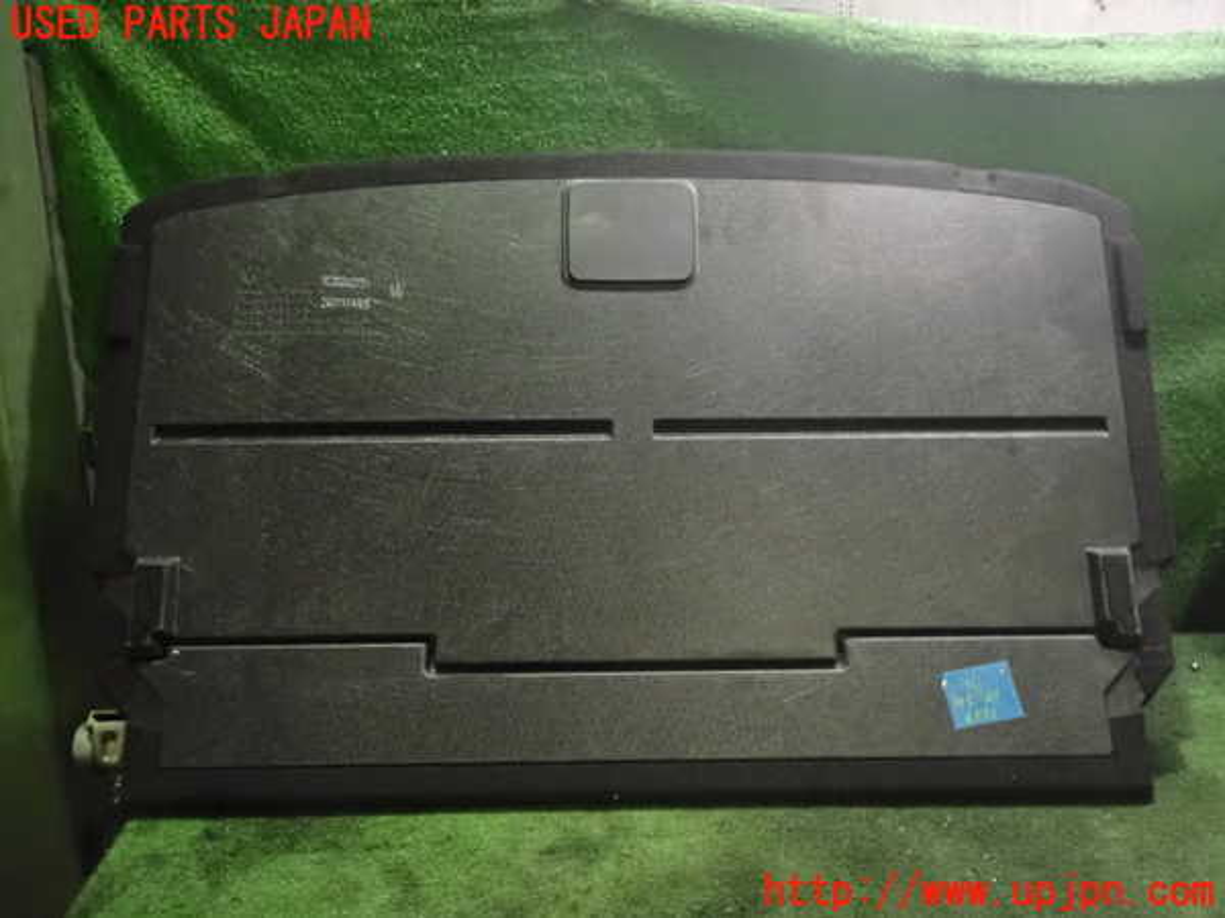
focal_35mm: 30
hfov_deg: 60.0
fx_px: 1062
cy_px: 459
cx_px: 612
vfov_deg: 46.8
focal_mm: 5.4
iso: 2000
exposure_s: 1/60
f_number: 2.3
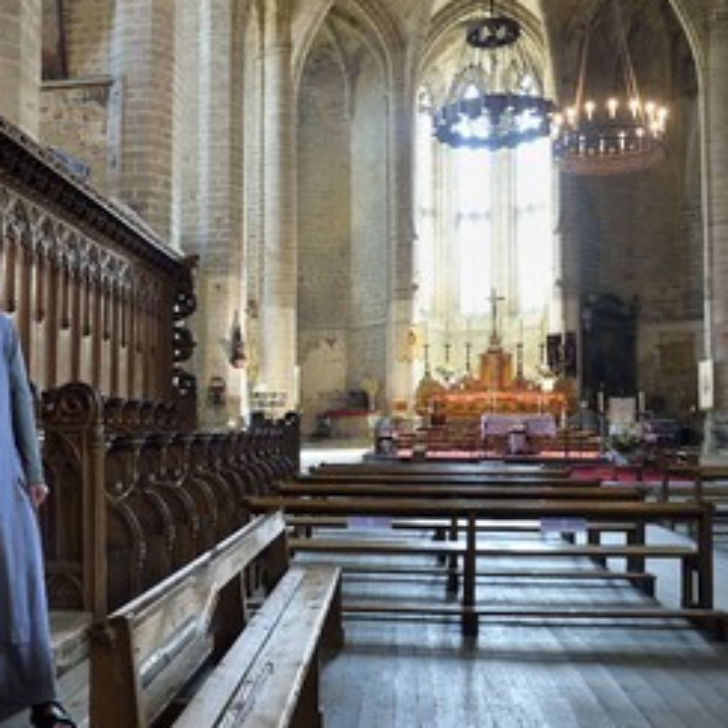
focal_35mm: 35
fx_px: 833
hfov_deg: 46.6
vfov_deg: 47.2
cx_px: 250
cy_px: 398
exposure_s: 1/10
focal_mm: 24
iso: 1600
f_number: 8
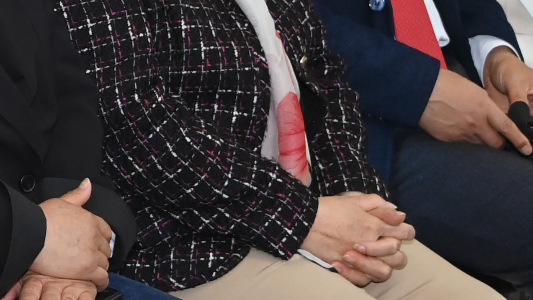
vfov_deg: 5.5
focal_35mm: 220
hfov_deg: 9.6
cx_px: -142
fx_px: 3109
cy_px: -58
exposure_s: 1/250
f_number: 6.3
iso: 3200
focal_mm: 48
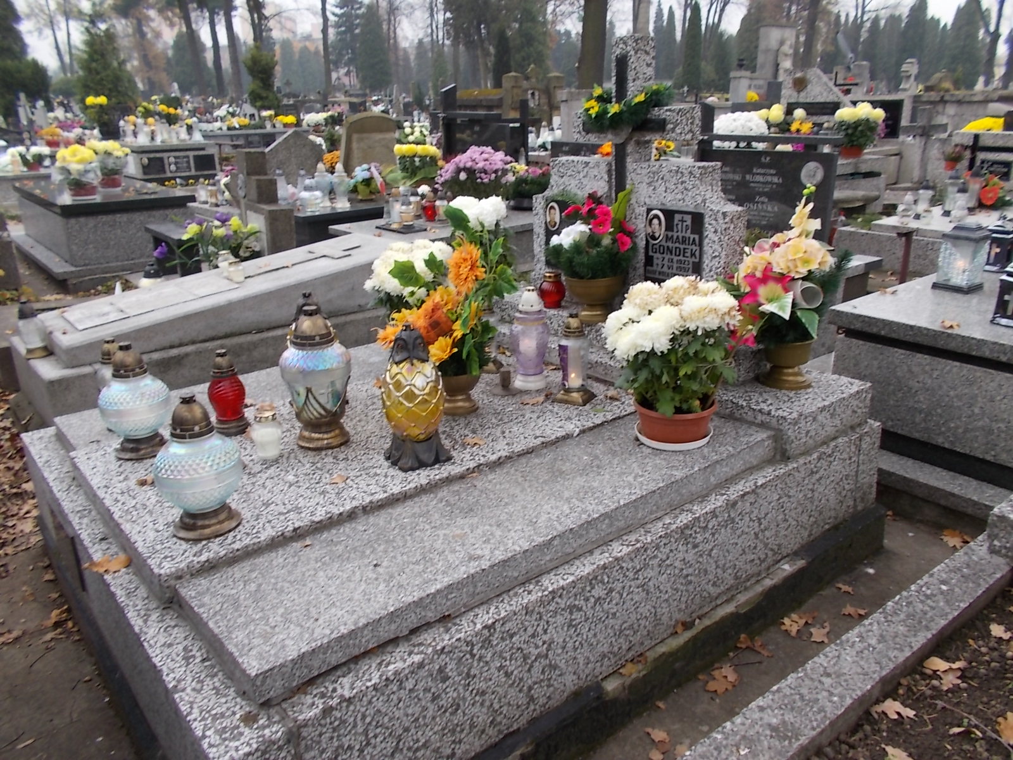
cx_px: 506
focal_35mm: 26
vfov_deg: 53.1
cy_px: 380
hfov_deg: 67.3
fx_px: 761
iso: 80
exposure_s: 1/60
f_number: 3.2
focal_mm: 4.6
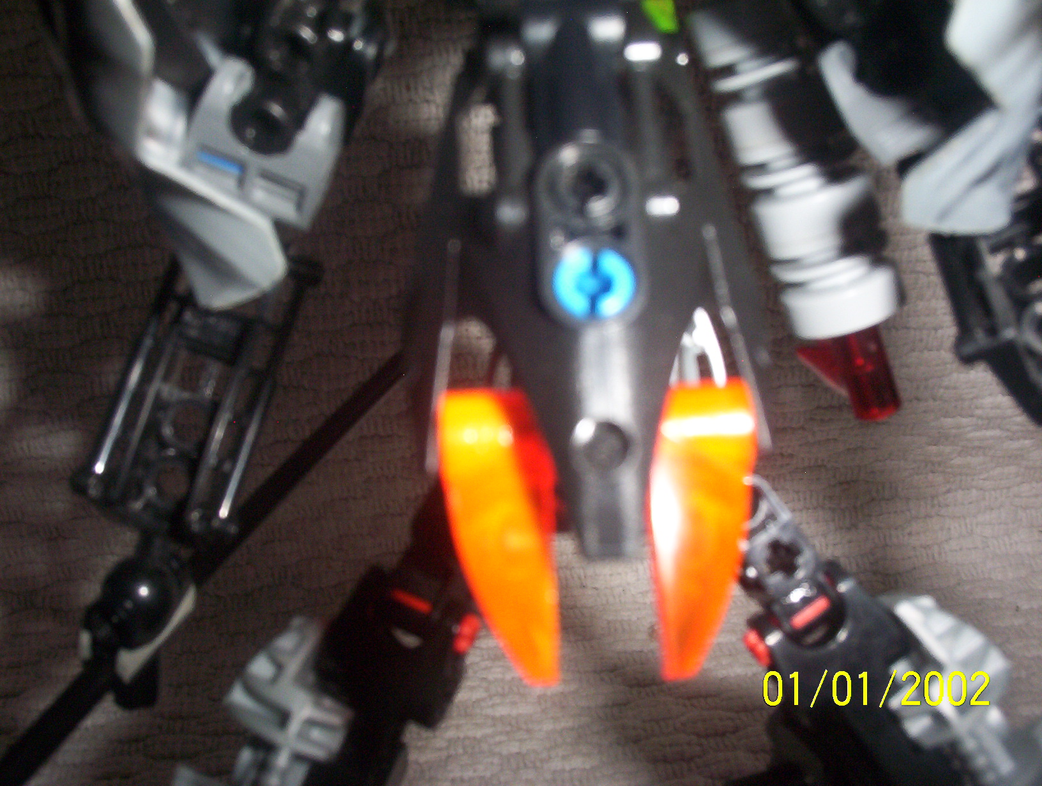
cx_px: 521
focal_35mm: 39
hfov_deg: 47.8
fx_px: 1177
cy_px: 393
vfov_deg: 37.0
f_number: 4.5
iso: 140
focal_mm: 6
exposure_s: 1/30
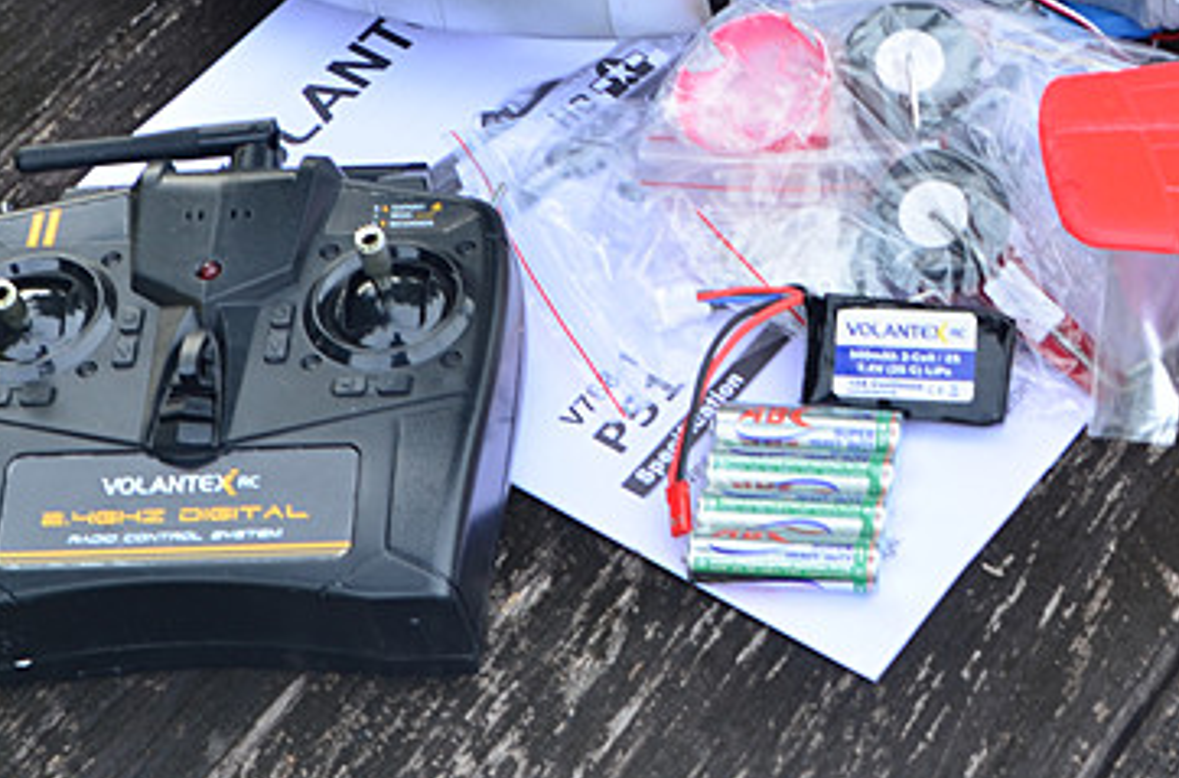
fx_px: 3791
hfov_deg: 17.6
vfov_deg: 11.6
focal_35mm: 116
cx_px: 905
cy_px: -31
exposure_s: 1/60
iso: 100
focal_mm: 35
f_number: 5.6
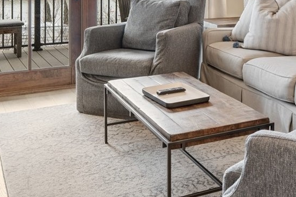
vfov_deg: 21.3
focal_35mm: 59
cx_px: 248
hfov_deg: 32.7
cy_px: -41
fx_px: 485
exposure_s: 1/2
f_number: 8
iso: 100
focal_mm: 16
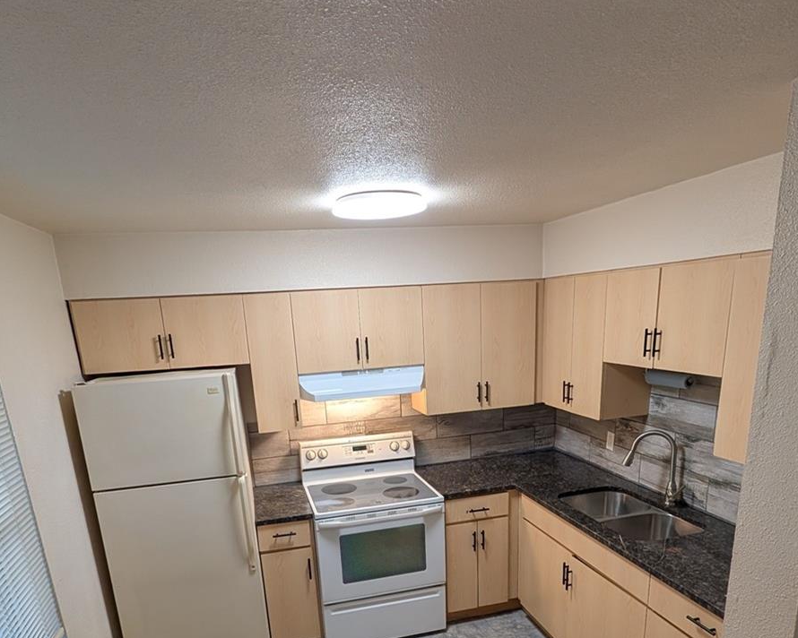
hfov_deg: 77.6
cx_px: 397
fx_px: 496
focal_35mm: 21
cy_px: 463
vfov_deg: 62.5
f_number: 1.7
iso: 74
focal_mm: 2.02
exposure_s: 1/30
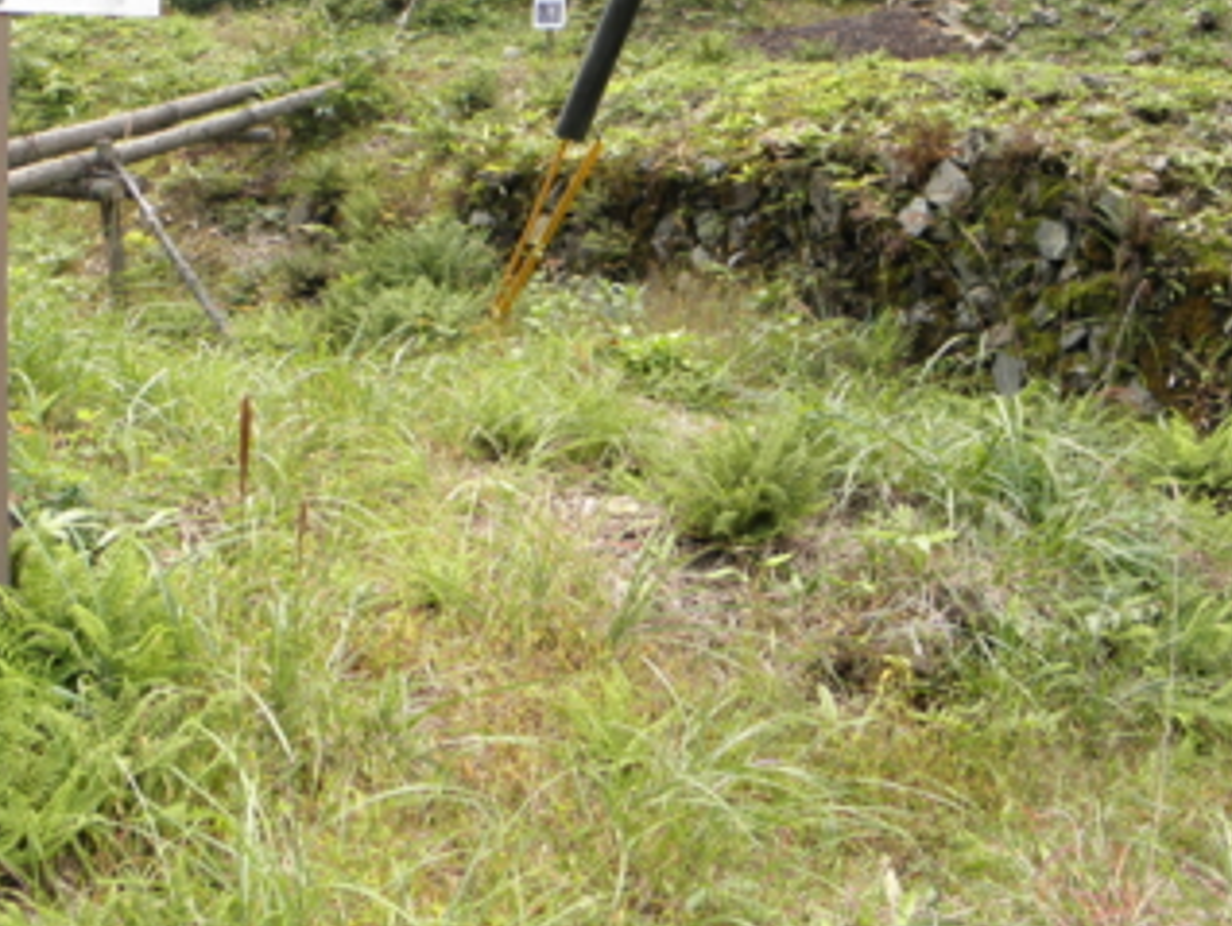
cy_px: 327
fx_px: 1567
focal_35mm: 44
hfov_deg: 42.9
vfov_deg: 32.7
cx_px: 581
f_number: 3.5
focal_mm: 5
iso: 100
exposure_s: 1/80
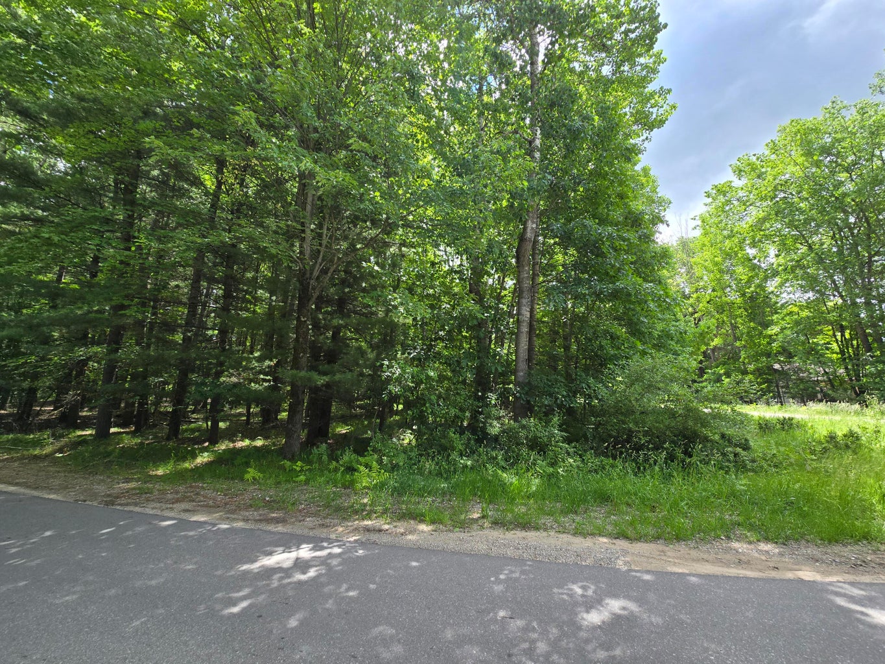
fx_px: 332
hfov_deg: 106.2
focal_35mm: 13
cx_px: 442
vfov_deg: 89.9
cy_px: 332
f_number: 2.2
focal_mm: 2.2
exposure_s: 1/463
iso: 50
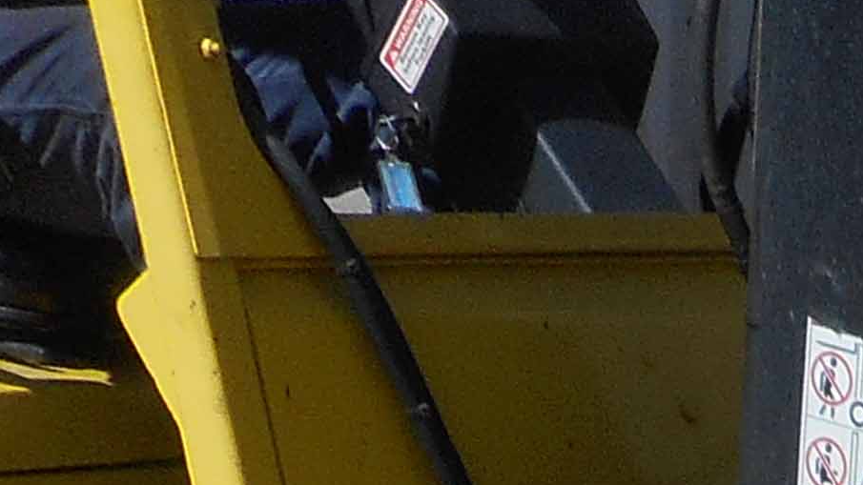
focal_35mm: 155
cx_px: 1647
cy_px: 1819
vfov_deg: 6.5
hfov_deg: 12.4
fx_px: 3547
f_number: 3.7
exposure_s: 1/1250
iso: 80
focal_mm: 4.5
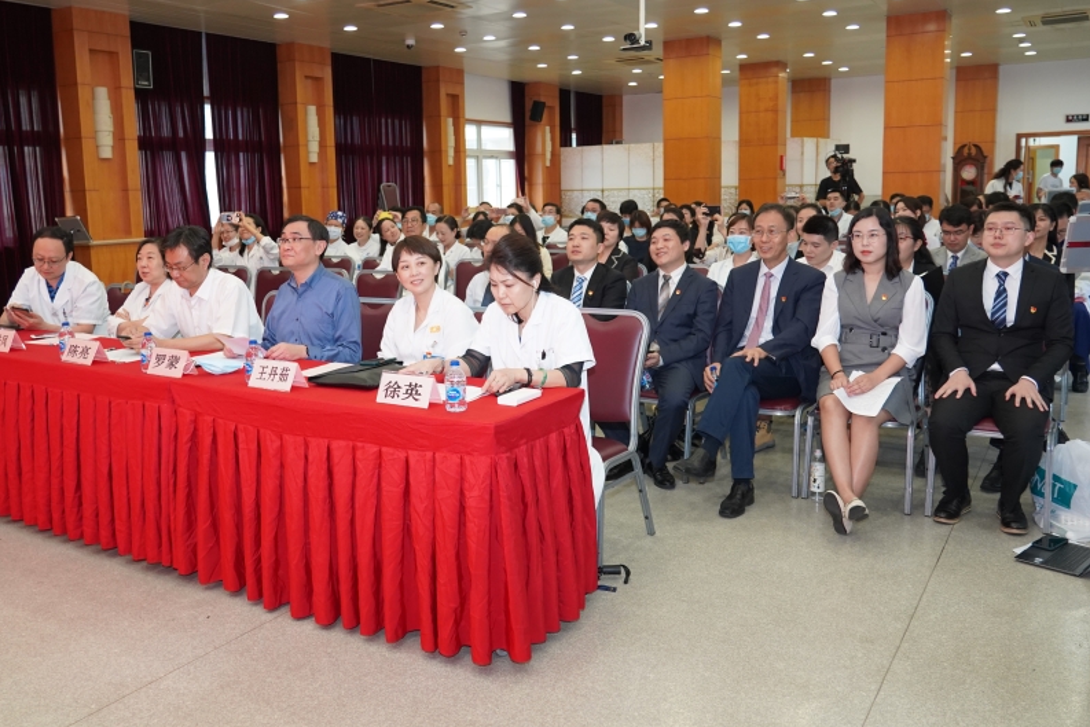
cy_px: 326
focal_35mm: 31
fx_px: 939
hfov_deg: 60.2
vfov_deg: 42.3
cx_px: 492
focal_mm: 24
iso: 2500
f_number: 4
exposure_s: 1/160
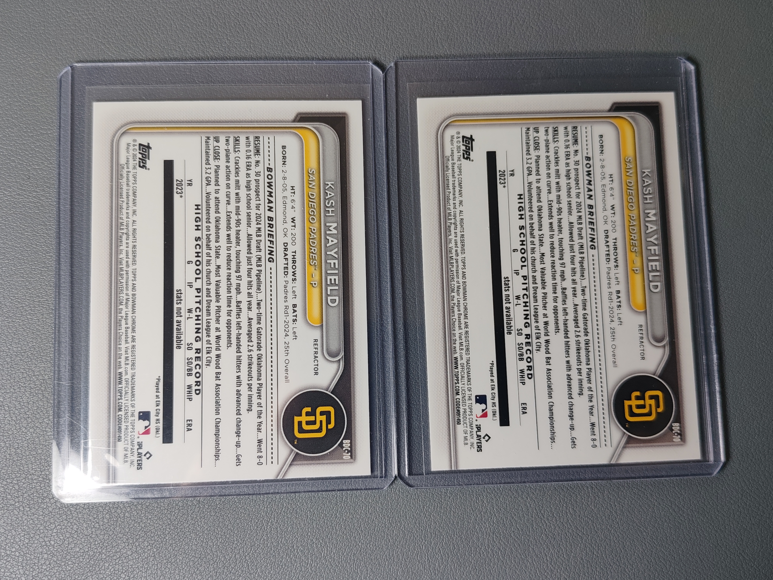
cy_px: 290
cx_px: 386
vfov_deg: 44.2
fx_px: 715
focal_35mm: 32
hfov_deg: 56.8
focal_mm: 6.12
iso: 80
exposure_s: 1/100
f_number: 1.9
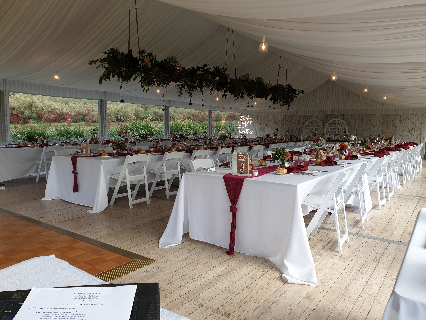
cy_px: 160
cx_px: 213
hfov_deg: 67.3
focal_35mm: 26
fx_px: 320
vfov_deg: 53.1
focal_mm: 4.3
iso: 50
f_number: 2.4
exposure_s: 1/130
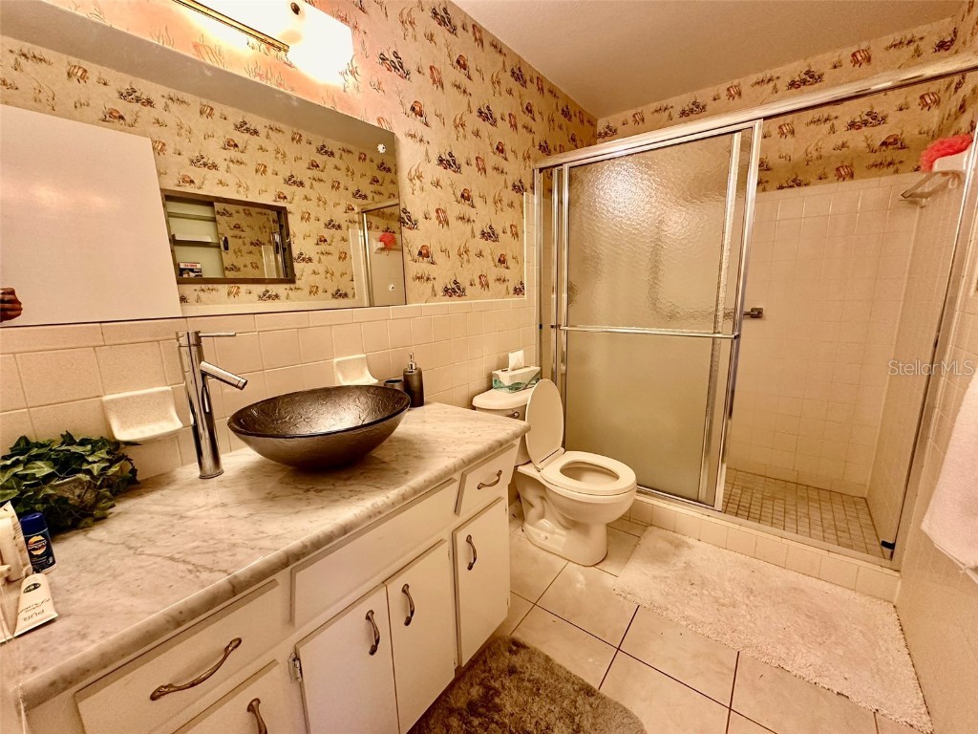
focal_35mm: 14
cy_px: 367
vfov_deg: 85.7
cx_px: 489
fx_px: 396
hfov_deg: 102.1
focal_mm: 2.22
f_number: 2.2
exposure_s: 1/120
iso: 320
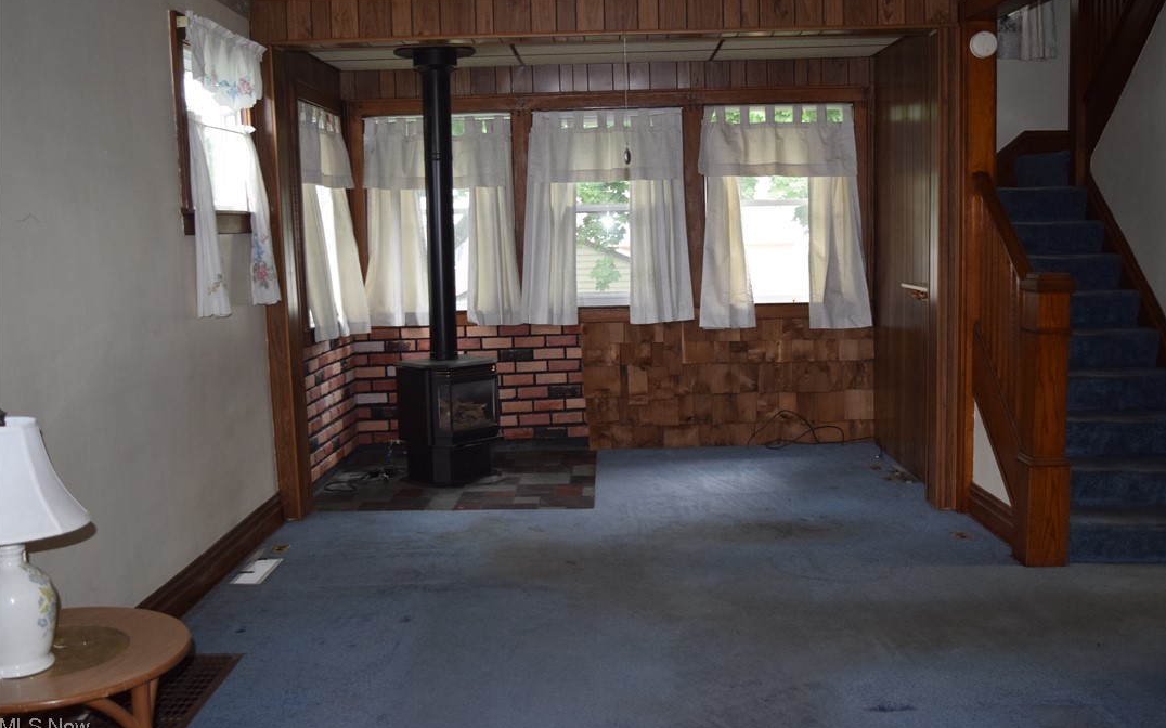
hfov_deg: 52.8
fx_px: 1176
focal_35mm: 37
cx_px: 582
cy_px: 352
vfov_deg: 34.4
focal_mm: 24
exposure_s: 1/60
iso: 1250
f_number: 4
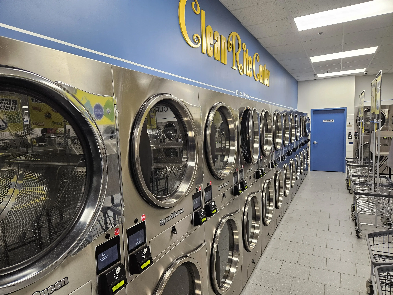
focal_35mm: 23
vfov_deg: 58.9
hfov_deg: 73.9
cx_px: 196
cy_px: 148
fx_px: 261
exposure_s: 1/120
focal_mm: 5.4
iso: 200
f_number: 1.8
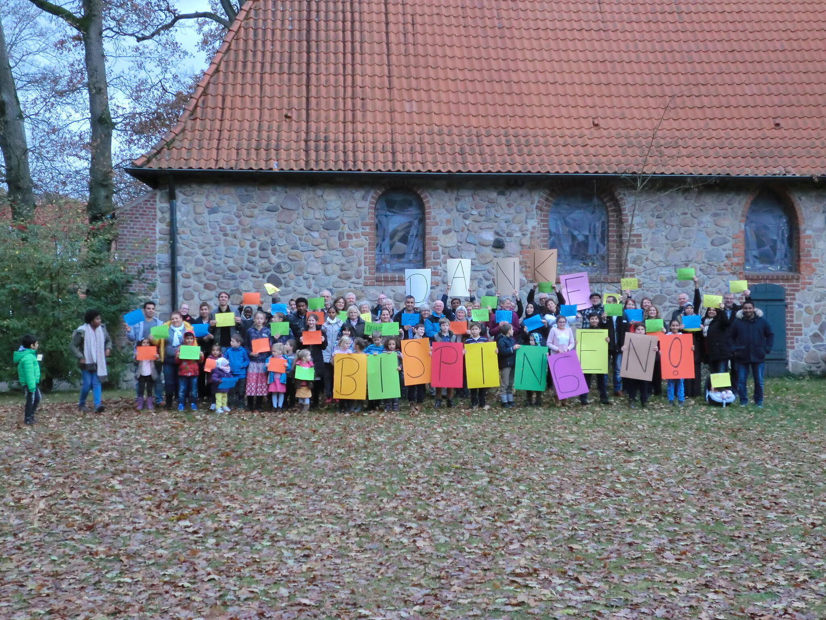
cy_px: 310
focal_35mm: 45
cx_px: 413
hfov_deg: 42.1
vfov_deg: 32.2
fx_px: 1074
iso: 250
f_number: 4.3
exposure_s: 1/60
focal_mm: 8.2
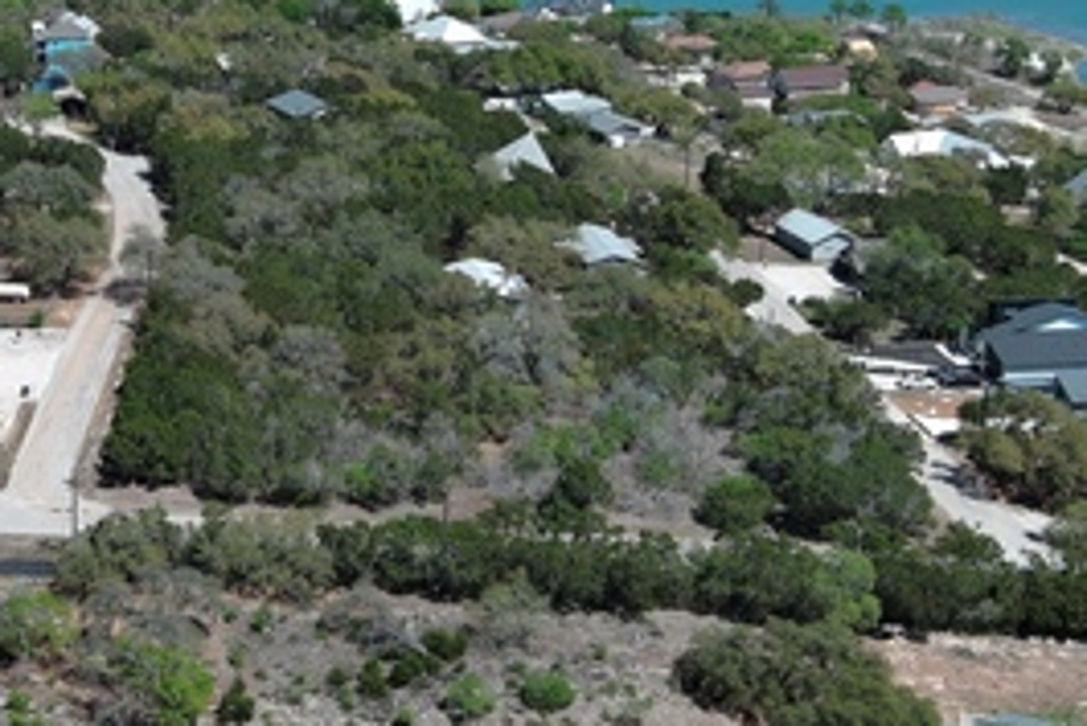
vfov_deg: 19.4
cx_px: 197
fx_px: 2115
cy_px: 203
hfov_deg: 28.1
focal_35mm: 70
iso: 100
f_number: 2.8
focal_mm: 10.57
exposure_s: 1/1486
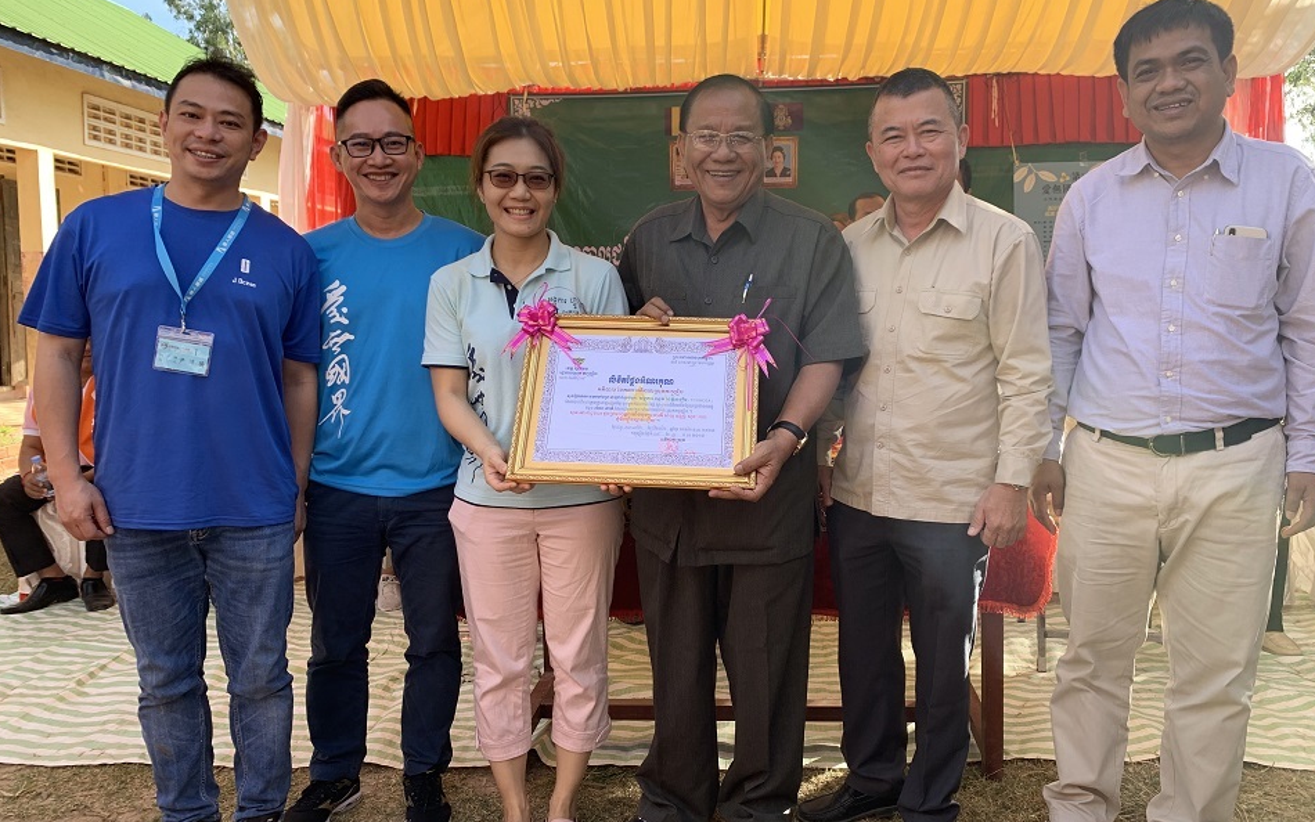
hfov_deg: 64.6
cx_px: 675
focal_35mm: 29
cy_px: 414
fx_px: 1039
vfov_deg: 43.2
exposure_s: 1/267
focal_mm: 4.25
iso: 25
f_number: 1.8
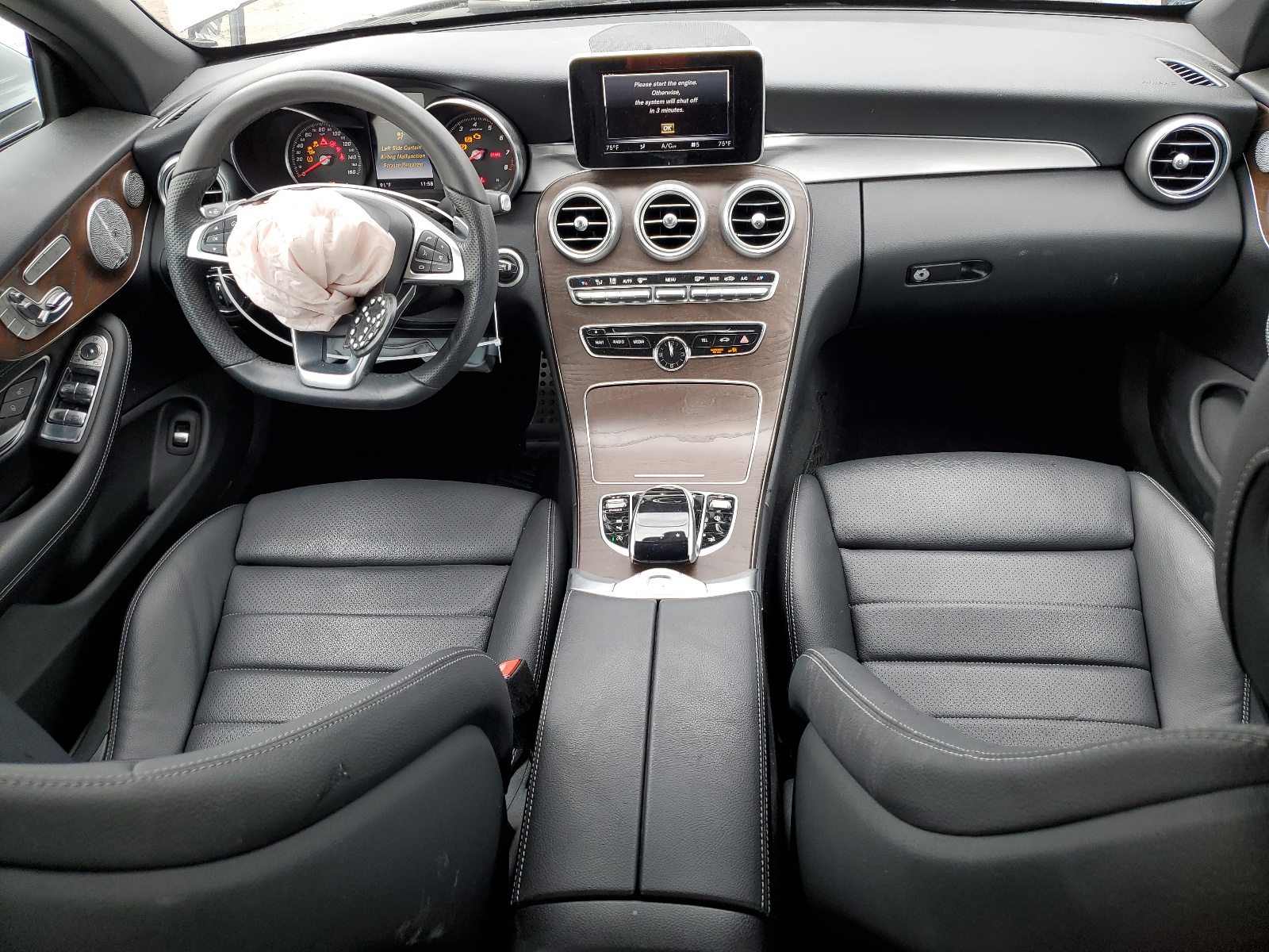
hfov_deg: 67.3
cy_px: 476
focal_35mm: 26
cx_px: 634
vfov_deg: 53.1
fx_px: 953
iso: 53
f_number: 1.5
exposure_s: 1/120
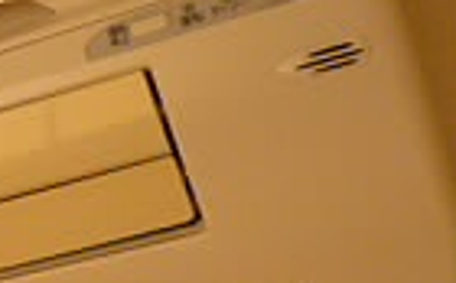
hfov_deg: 22.0
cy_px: 47
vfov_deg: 15.7
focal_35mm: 82
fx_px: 1017
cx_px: -176
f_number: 2.5
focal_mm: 4.3
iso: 400
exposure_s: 1/640
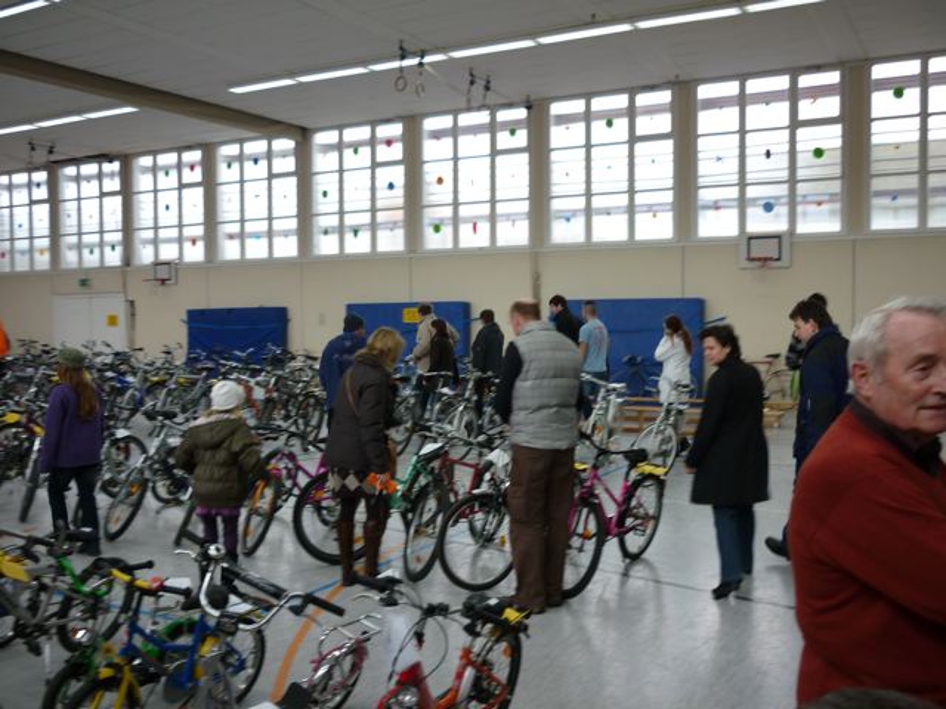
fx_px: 902
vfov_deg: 42.9
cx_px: 473
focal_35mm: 33
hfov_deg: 55.4
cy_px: 354
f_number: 2.8
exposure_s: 1/40
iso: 80
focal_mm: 5.5
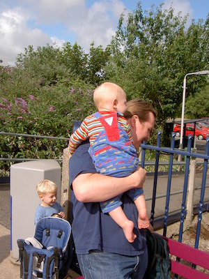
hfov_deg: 41.8
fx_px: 274
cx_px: 104
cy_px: 140
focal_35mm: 34
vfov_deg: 54.0
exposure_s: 1/320
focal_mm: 5.6
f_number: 4.7
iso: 50
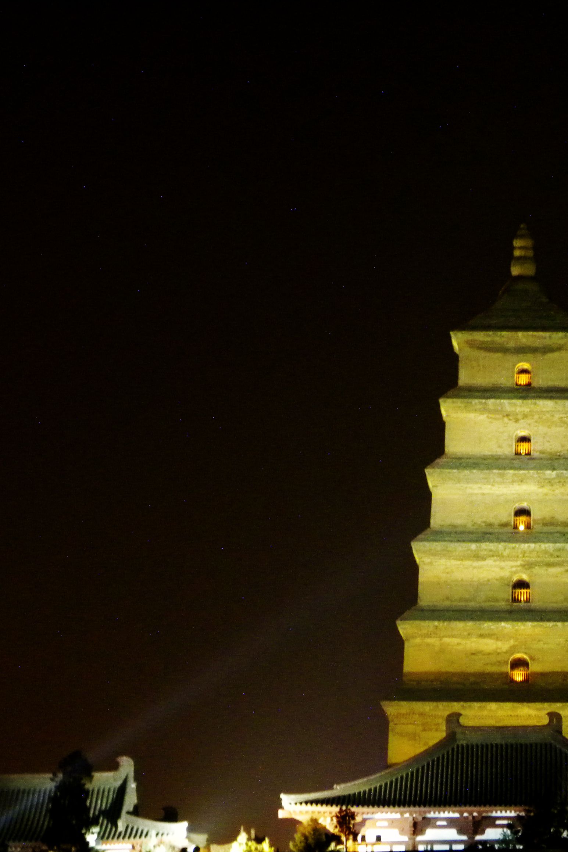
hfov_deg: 6.5
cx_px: 571
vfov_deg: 9.8
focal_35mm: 210
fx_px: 4970
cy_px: 541
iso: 400
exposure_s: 1/4.2
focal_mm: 20.8
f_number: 4
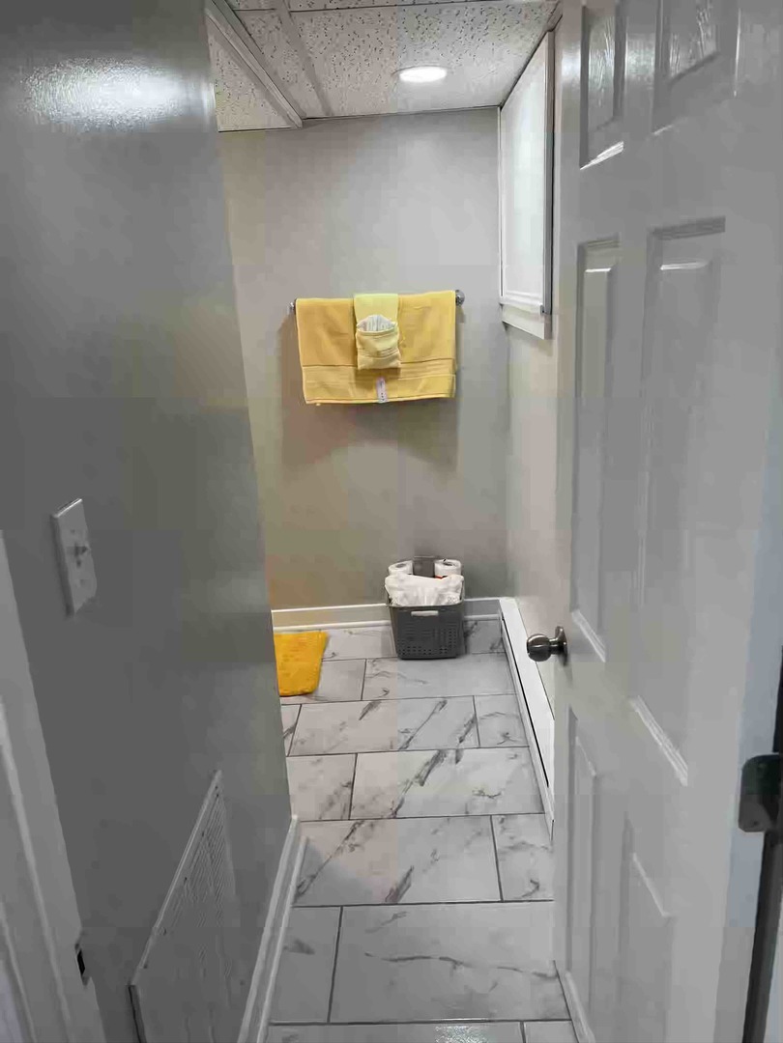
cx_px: 392
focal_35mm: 26
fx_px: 784
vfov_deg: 67.3
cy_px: 522
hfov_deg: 53.1
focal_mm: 5.7
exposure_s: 1/120
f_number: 1.5
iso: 50
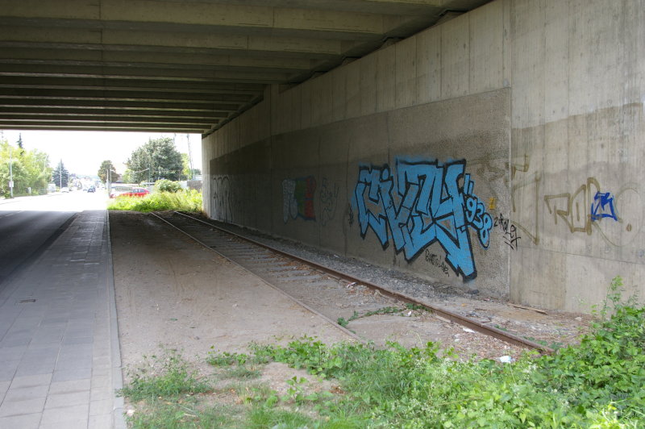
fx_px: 618
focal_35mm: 34
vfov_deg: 38.3
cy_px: 214
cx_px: 322
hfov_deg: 55.1
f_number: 5.6
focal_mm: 23
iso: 200
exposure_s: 1/125
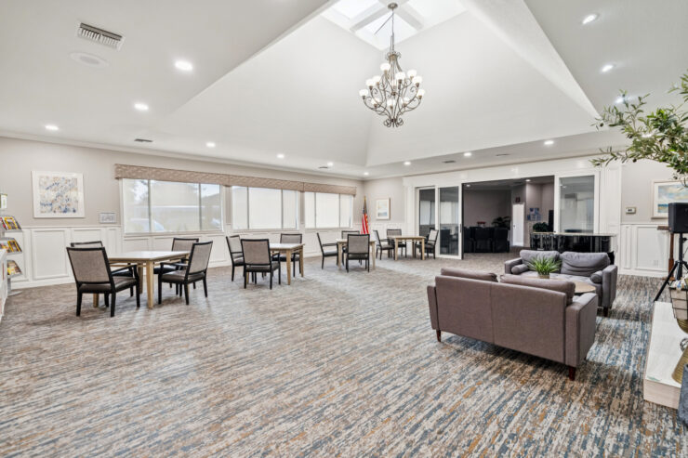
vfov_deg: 73.7
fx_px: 306
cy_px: 229
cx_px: 344
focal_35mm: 16
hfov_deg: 96.7
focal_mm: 16
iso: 800
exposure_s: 1/30
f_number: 5.6
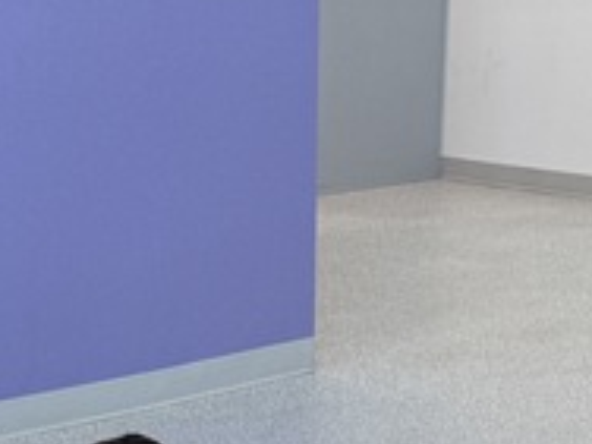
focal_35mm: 131
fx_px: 2240
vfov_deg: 9.5
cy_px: 1206
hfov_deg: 15.0
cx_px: 400
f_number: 1.78
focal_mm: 6.76
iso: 100
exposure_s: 1/121
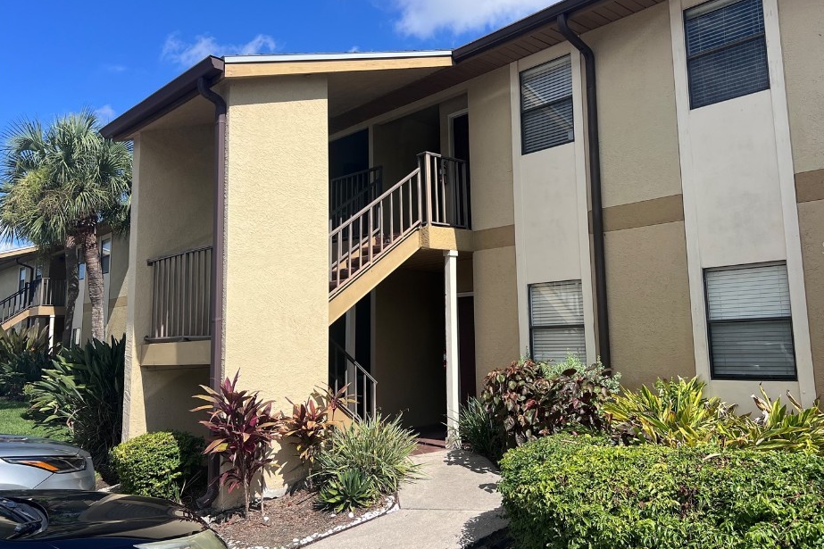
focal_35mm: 30
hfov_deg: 61.8
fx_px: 686
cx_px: 449
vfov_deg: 43.5
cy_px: 247
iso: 50
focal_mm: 5.7
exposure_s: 1/3831
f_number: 1.5
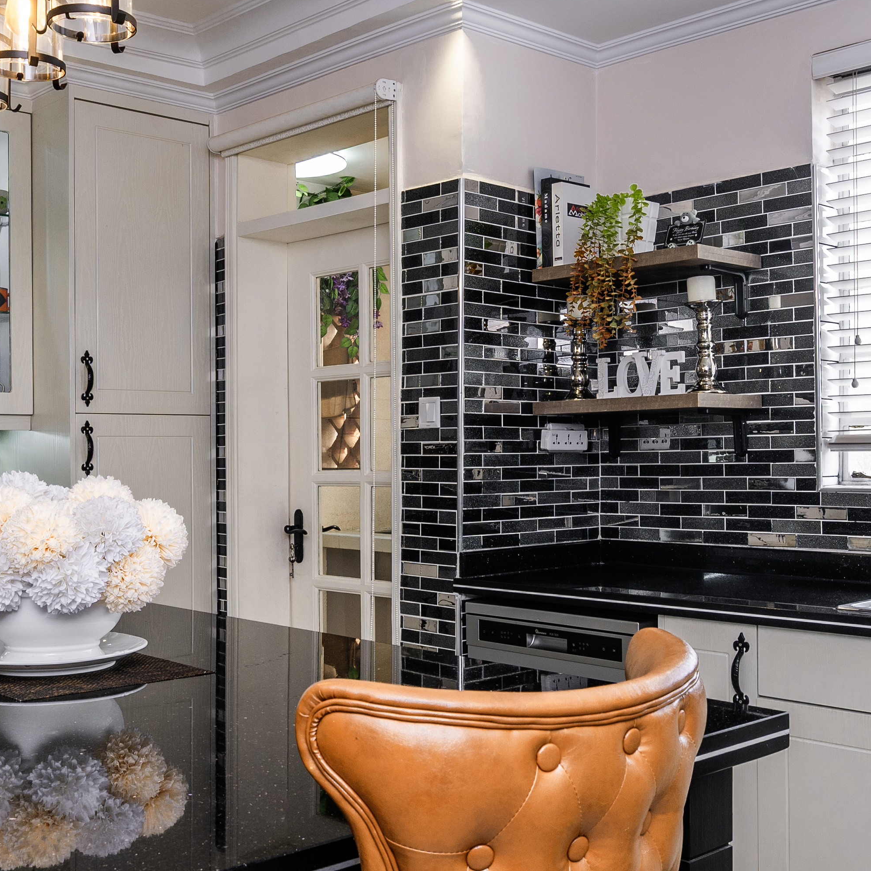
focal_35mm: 41
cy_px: 479
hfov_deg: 40.9
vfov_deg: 40.9
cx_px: 446
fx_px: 1167
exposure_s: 1/8
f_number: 8
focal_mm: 16
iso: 50
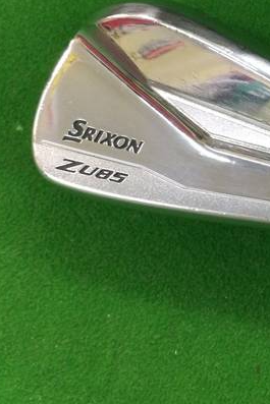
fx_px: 584
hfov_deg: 25.1
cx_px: 250
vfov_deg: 38.1
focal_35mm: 52
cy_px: 176
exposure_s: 1/30
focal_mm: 3.3
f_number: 2.4
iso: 64
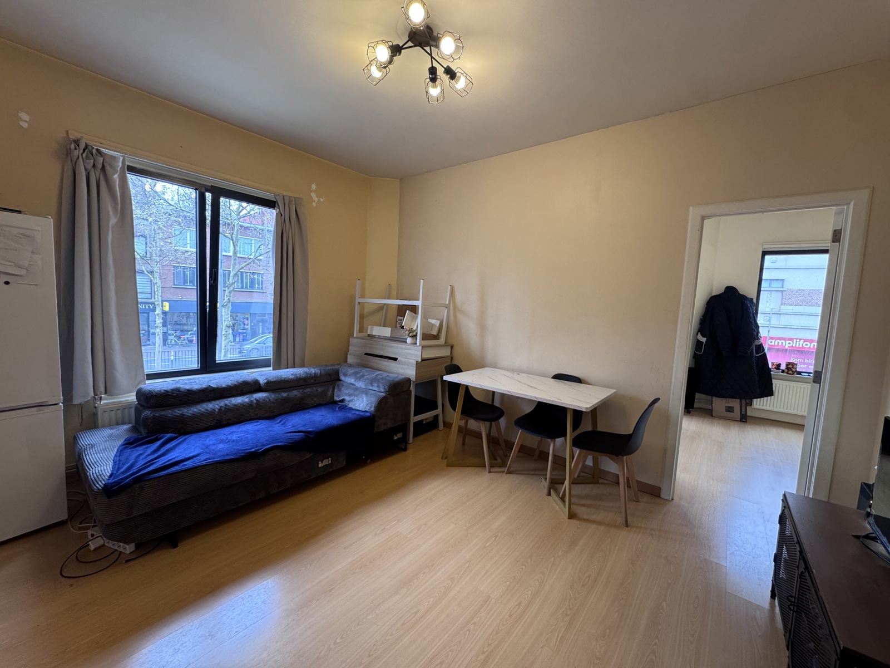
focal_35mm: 14
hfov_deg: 102.1
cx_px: 445
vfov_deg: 85.7
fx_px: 360
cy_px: 334
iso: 200
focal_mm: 2.22
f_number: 2.2
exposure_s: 1/100
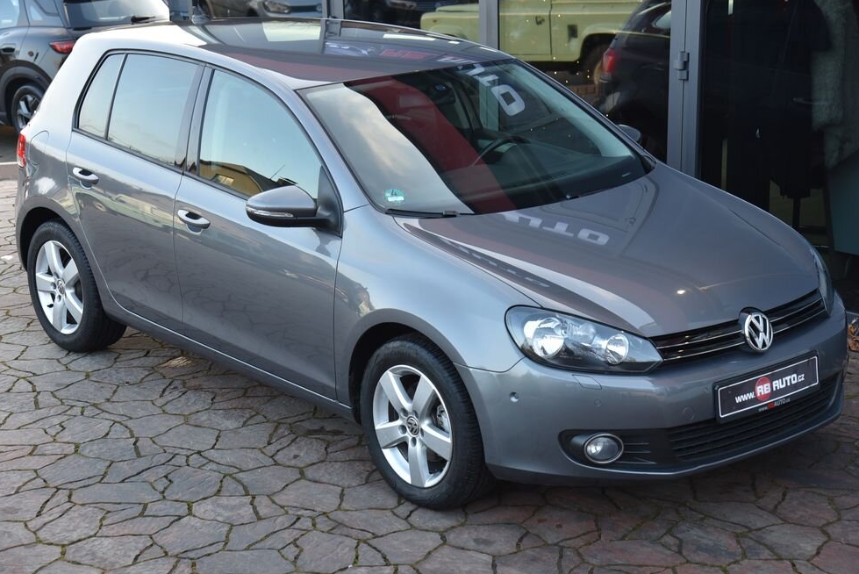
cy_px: 278
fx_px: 1623
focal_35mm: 68
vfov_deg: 20.0
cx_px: 440
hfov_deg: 29.6
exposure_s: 1/100
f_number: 5
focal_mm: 65
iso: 500
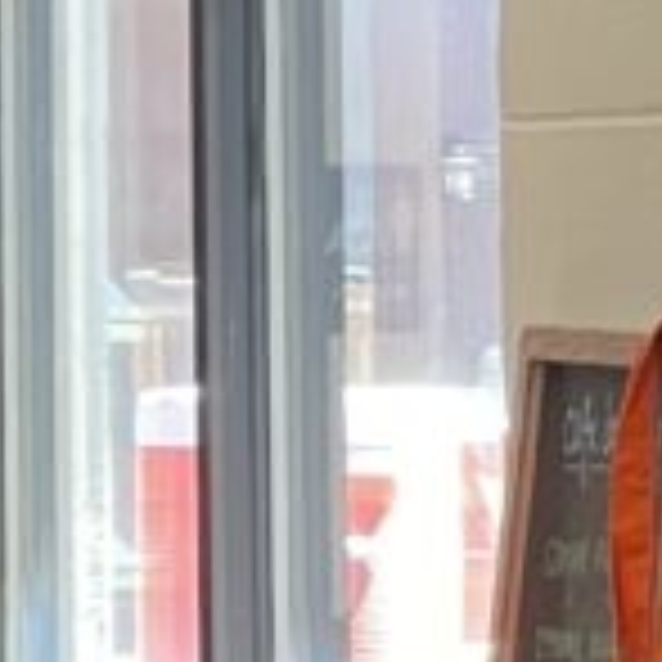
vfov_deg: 3.6
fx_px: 10407
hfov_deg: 3.5
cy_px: 500
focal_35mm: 481
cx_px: -2130
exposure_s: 1/60
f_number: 2
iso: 125
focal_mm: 6
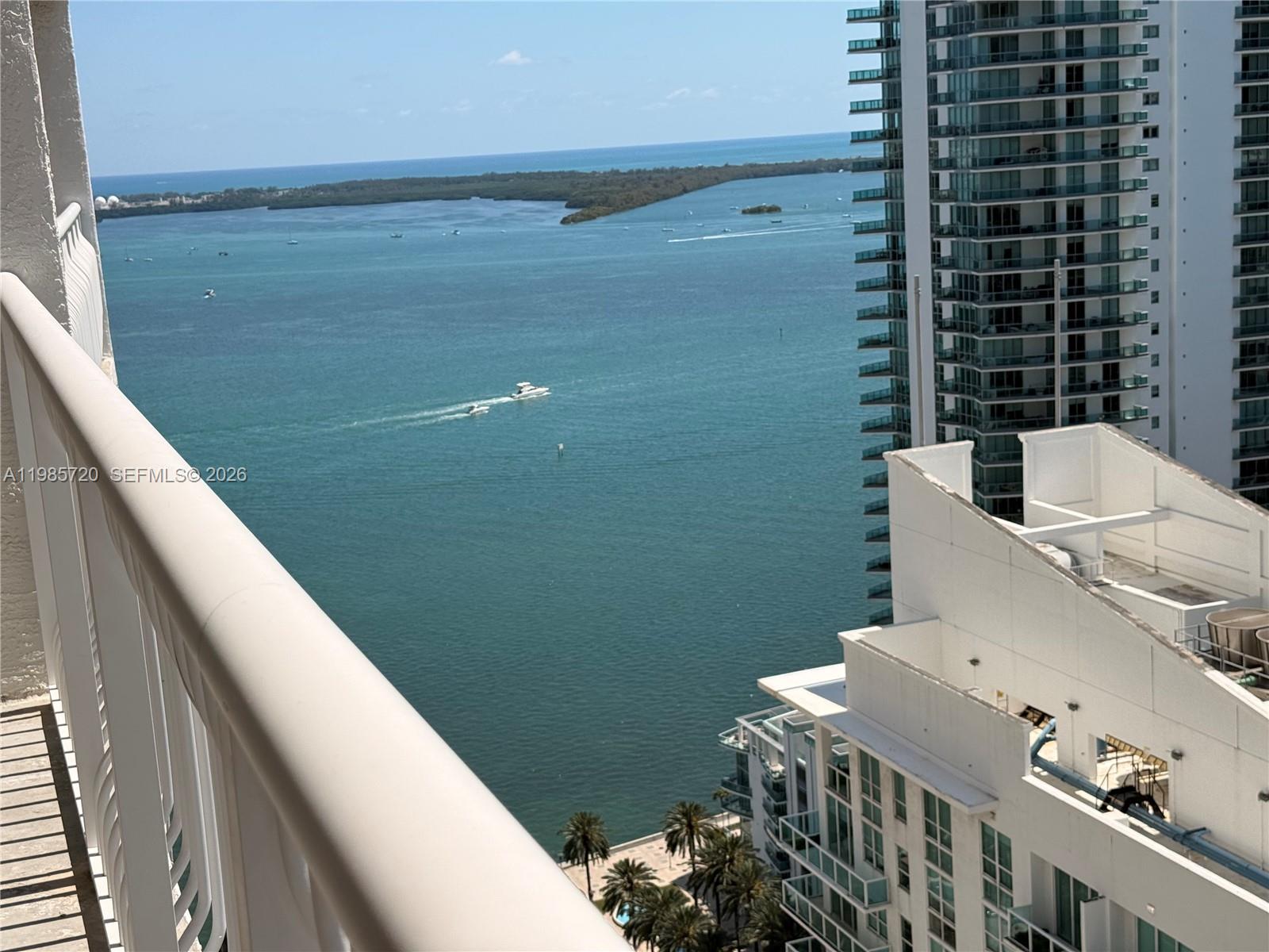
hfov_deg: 39.7
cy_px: 476
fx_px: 1760
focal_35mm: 48
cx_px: 634
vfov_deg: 30.3
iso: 100
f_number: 1.78
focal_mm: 6.76
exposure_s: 1/11364
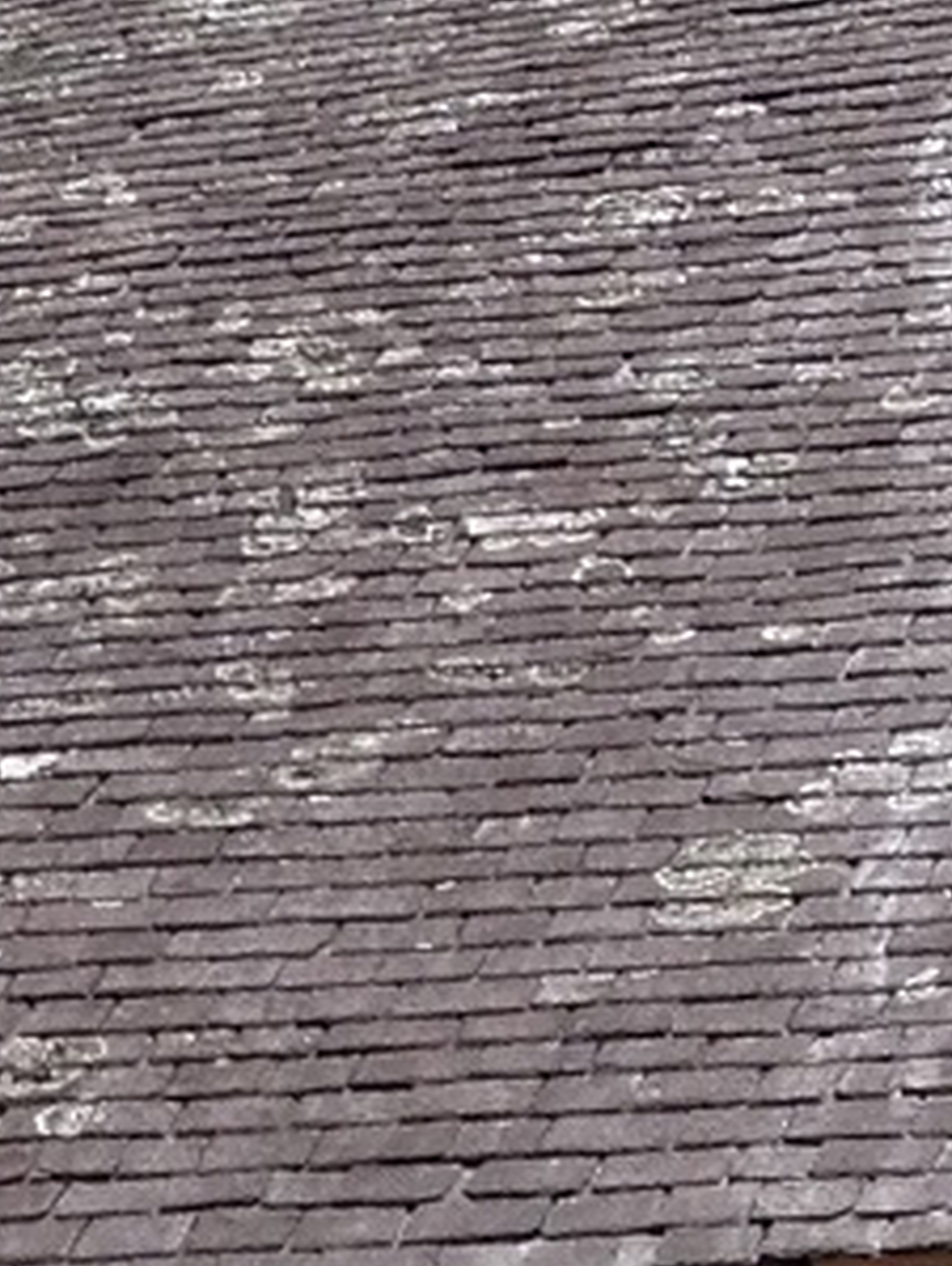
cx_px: -1826
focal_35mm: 229
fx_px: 8379
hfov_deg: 6.0
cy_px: 1200
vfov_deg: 8.6
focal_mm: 4.28
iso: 50
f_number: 2.4
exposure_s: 1/1104
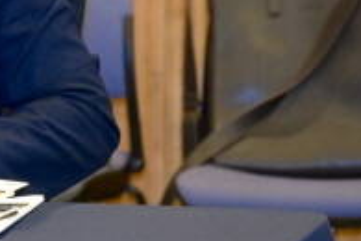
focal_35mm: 230
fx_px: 2306
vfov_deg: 5.9
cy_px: -55
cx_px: -219
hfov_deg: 8.7
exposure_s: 1/200
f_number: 3.2
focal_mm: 70
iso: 2000
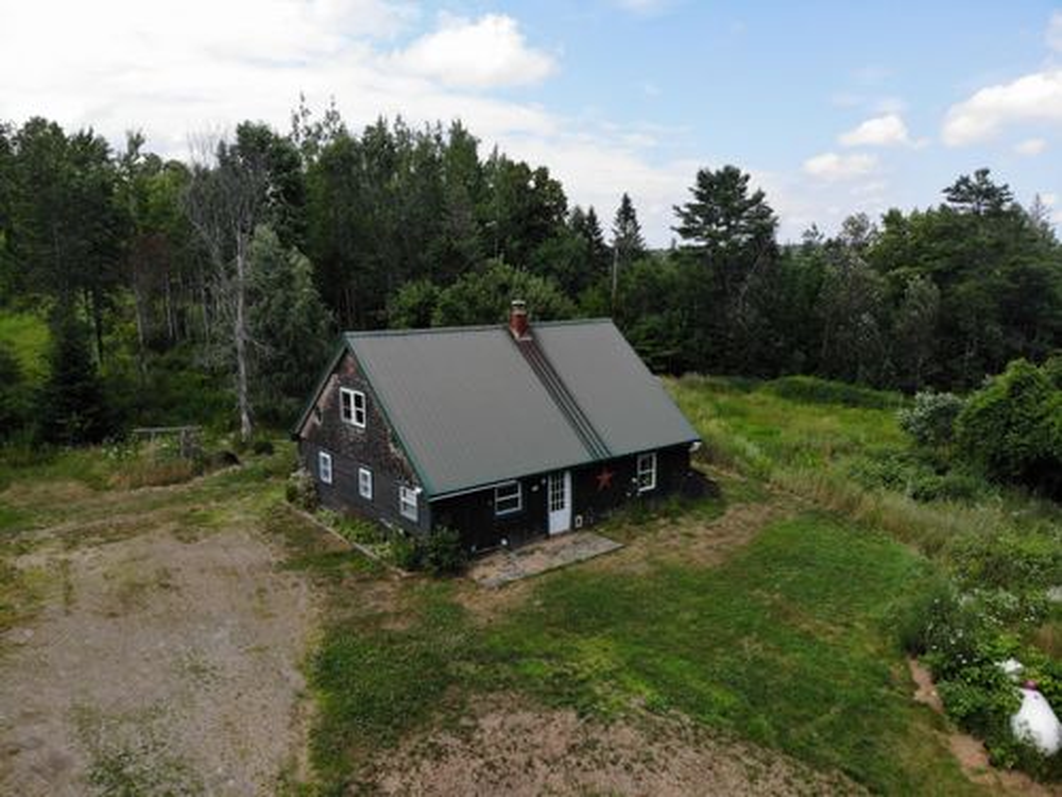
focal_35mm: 24
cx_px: 531
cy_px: 398
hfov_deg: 71.6
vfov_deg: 56.8
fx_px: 736
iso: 100
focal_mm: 4.5
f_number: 2.8
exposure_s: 1/732
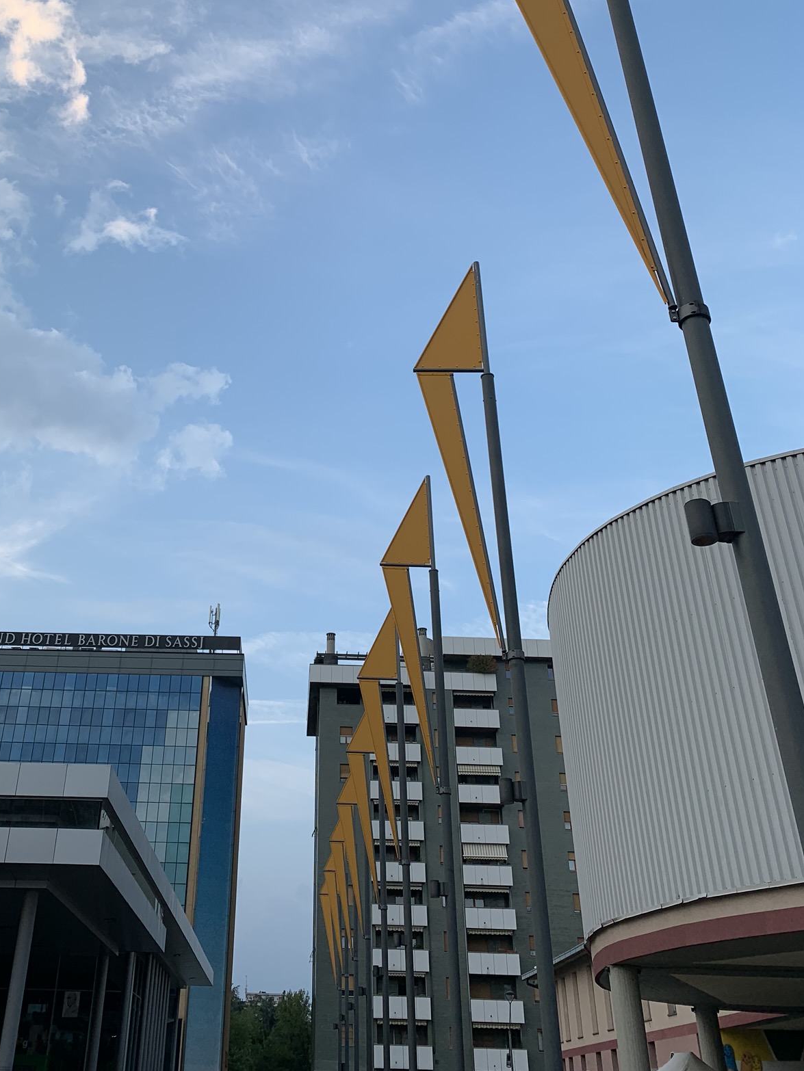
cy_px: 393
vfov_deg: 53.3
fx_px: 1053
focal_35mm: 34
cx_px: 285
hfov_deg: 41.4
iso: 25
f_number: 1.8
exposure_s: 1/311
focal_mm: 4.25
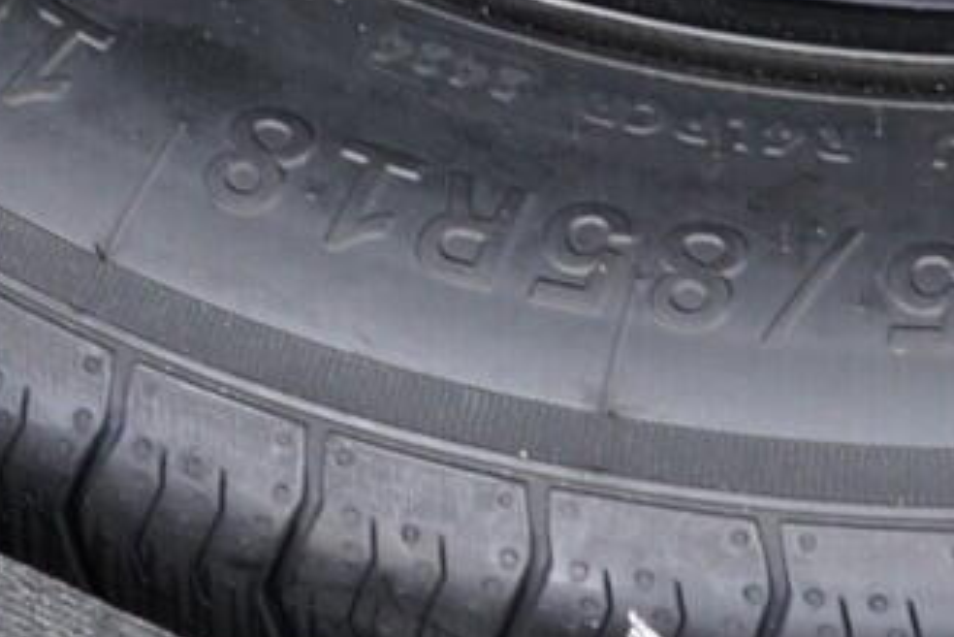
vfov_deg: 8.5
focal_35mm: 158
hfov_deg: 12.7
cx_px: 1120
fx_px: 4189
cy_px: -349
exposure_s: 1/40
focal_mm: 24
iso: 800
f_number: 2.8
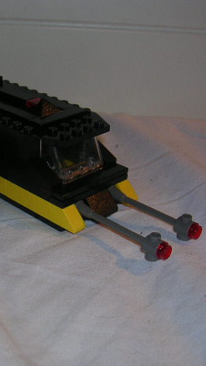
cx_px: 39
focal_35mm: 56
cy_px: 185
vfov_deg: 37.2
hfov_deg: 21.2
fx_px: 544
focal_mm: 5.8
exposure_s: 1/60.1
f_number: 2.8
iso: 50
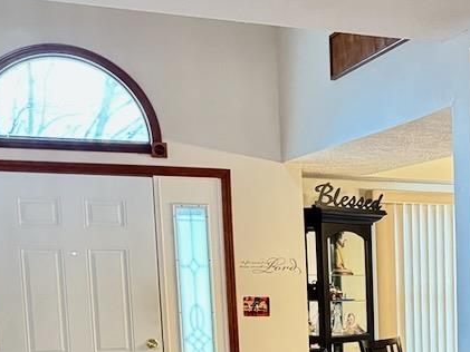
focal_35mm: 73
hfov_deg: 24.3
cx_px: 557
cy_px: 401
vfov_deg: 19.2
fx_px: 991
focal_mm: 6.76
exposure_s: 1/30
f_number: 1.78
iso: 1000
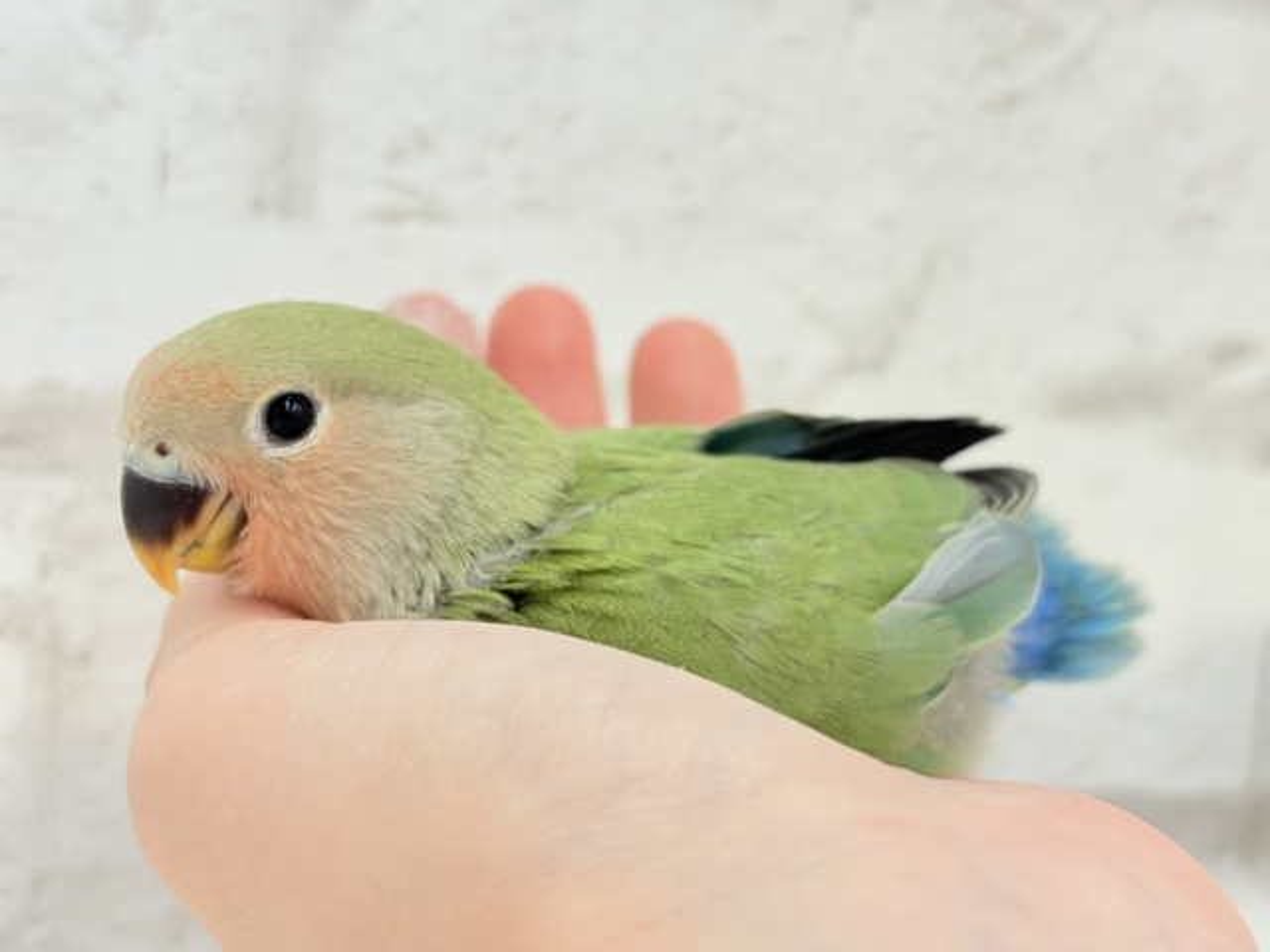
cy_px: 476
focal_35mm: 52
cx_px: 635
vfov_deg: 28.0
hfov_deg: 36.8
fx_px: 1908
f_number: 1.6
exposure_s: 1/100
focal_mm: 5.96
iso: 100
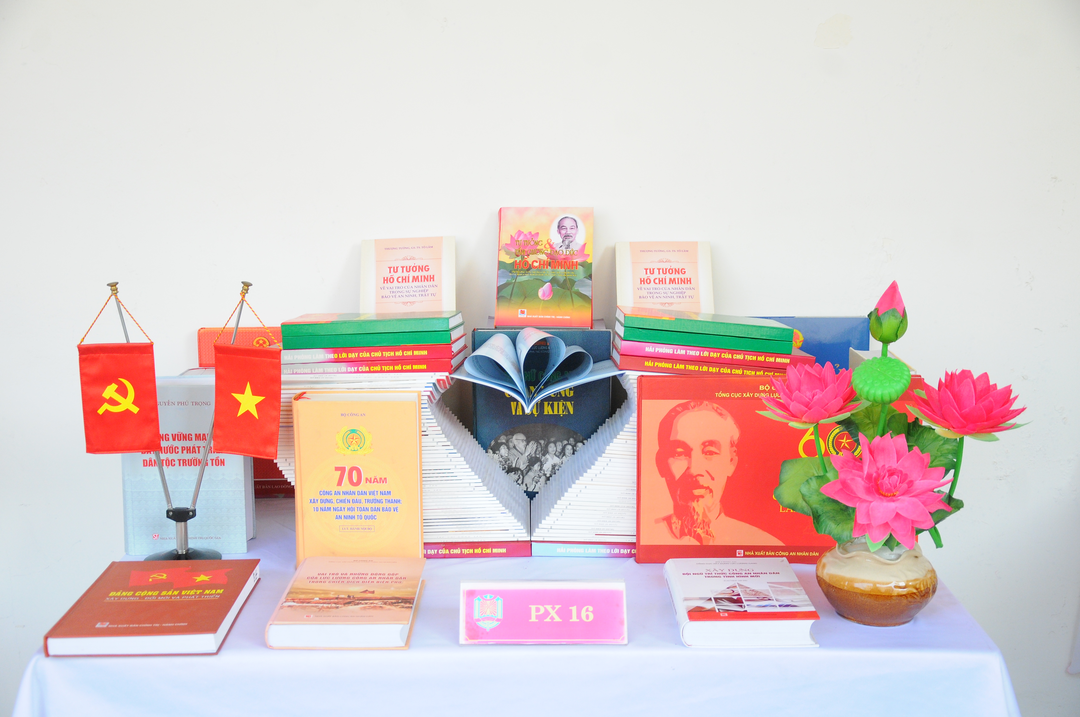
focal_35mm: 48
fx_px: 1438
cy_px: 358
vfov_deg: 28.0
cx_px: 540
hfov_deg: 41.2
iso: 800
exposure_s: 1/250
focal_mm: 32
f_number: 4.2
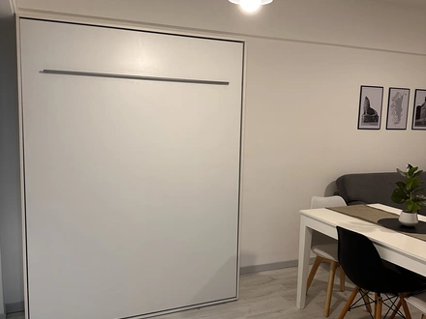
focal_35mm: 24
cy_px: 160
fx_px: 295
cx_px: 213
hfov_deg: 71.6
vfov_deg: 56.8
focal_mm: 6.86
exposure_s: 1/100
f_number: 1.78
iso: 200
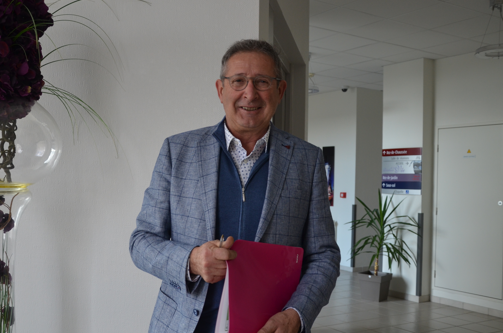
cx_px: 191
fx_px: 567
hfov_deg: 47.5
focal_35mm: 41
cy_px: 168
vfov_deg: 32.8
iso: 400
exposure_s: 1/60
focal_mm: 21
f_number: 4
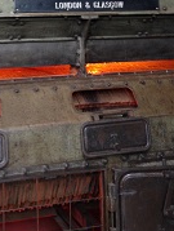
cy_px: -13
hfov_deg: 18.9
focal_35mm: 78
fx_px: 521
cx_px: 71
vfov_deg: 23.6
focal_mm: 4.28
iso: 80
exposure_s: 1/20
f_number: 2.4
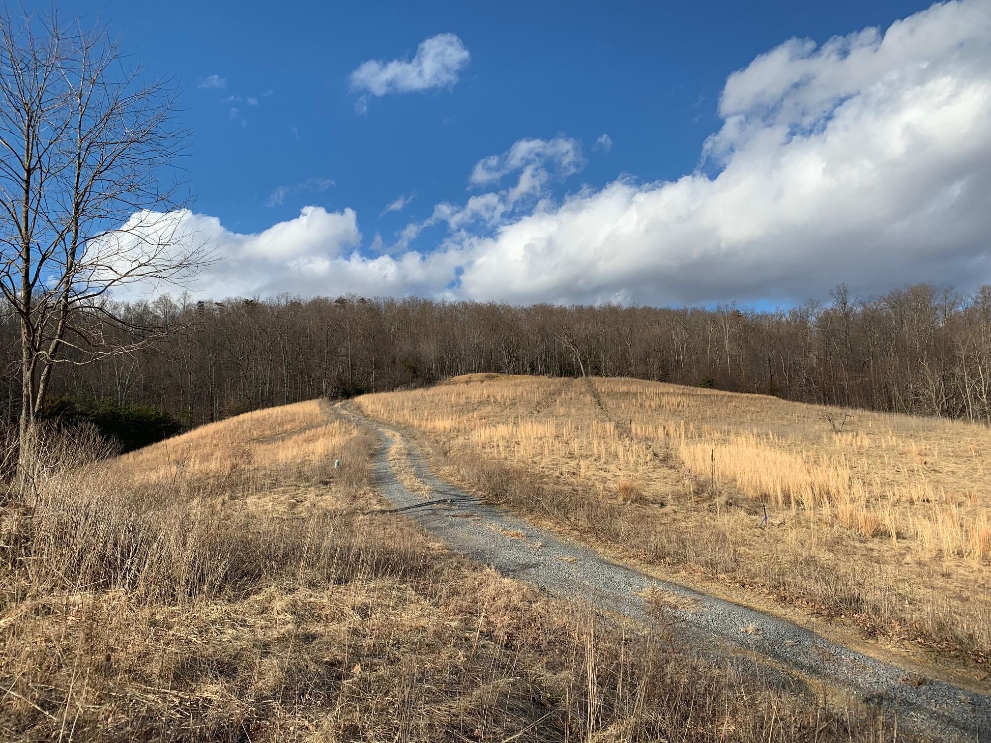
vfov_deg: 53.1
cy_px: 372
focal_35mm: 26
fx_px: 744
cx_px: 496
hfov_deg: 67.3
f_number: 1.8
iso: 25
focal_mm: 4.25
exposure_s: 1/2075
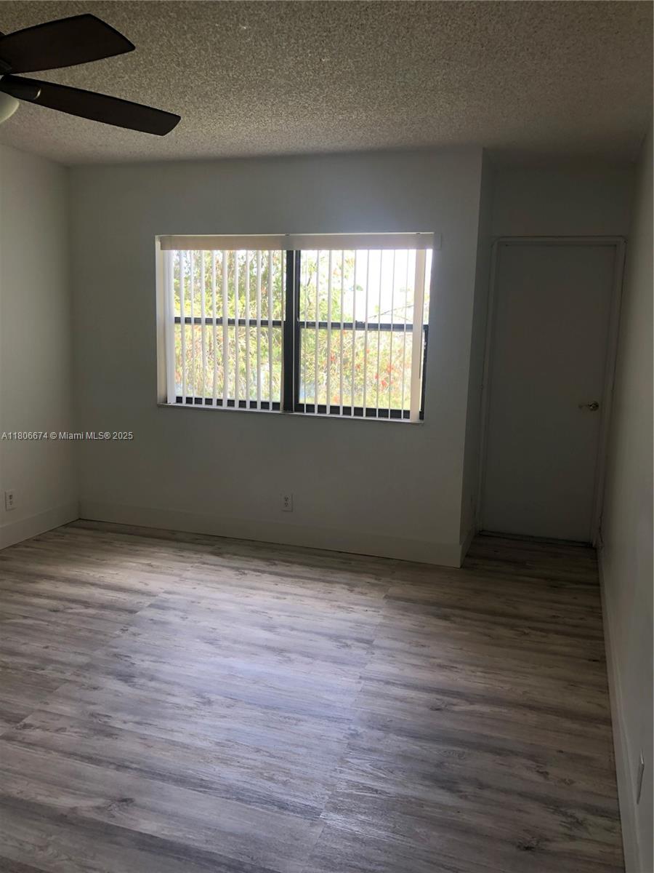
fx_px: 705
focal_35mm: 28
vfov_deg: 63.4
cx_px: 327
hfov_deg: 49.7
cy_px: 436
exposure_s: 1/120
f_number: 1.8
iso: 64
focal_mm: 3.99
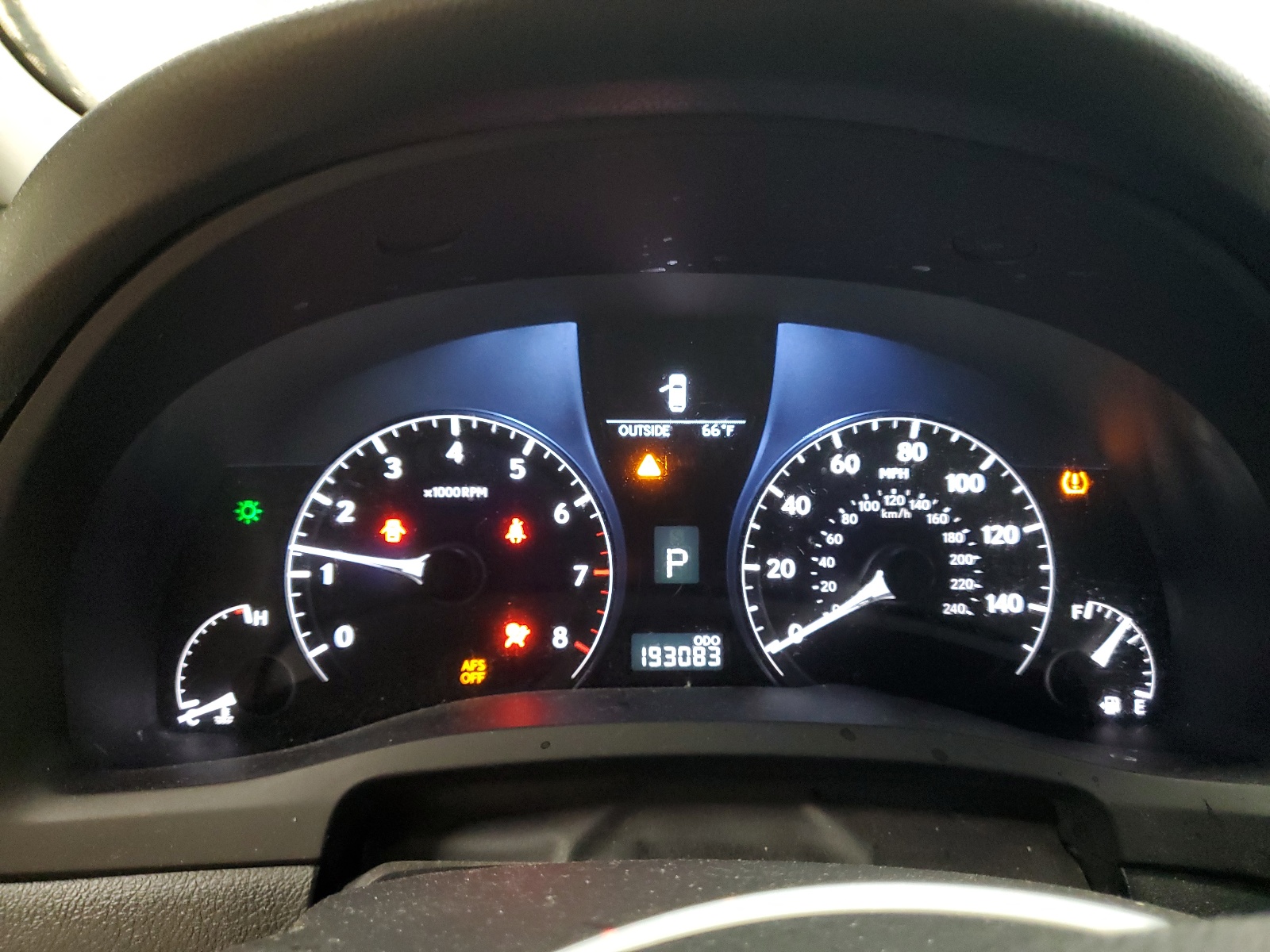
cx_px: 635
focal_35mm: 26
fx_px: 954
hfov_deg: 67.3
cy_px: 476
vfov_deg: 53.1
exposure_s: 1/17
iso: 313
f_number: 1.5
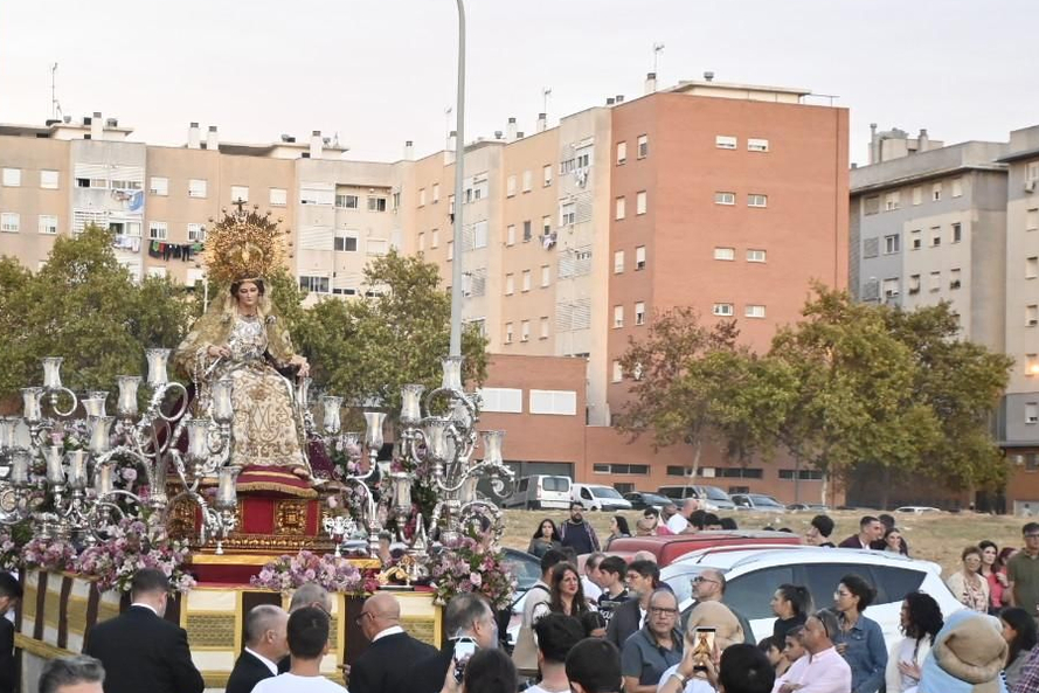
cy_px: 366
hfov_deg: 24.8
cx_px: 261
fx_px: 2338
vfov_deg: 16.9
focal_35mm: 81
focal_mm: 30
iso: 2500
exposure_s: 1/250
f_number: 5
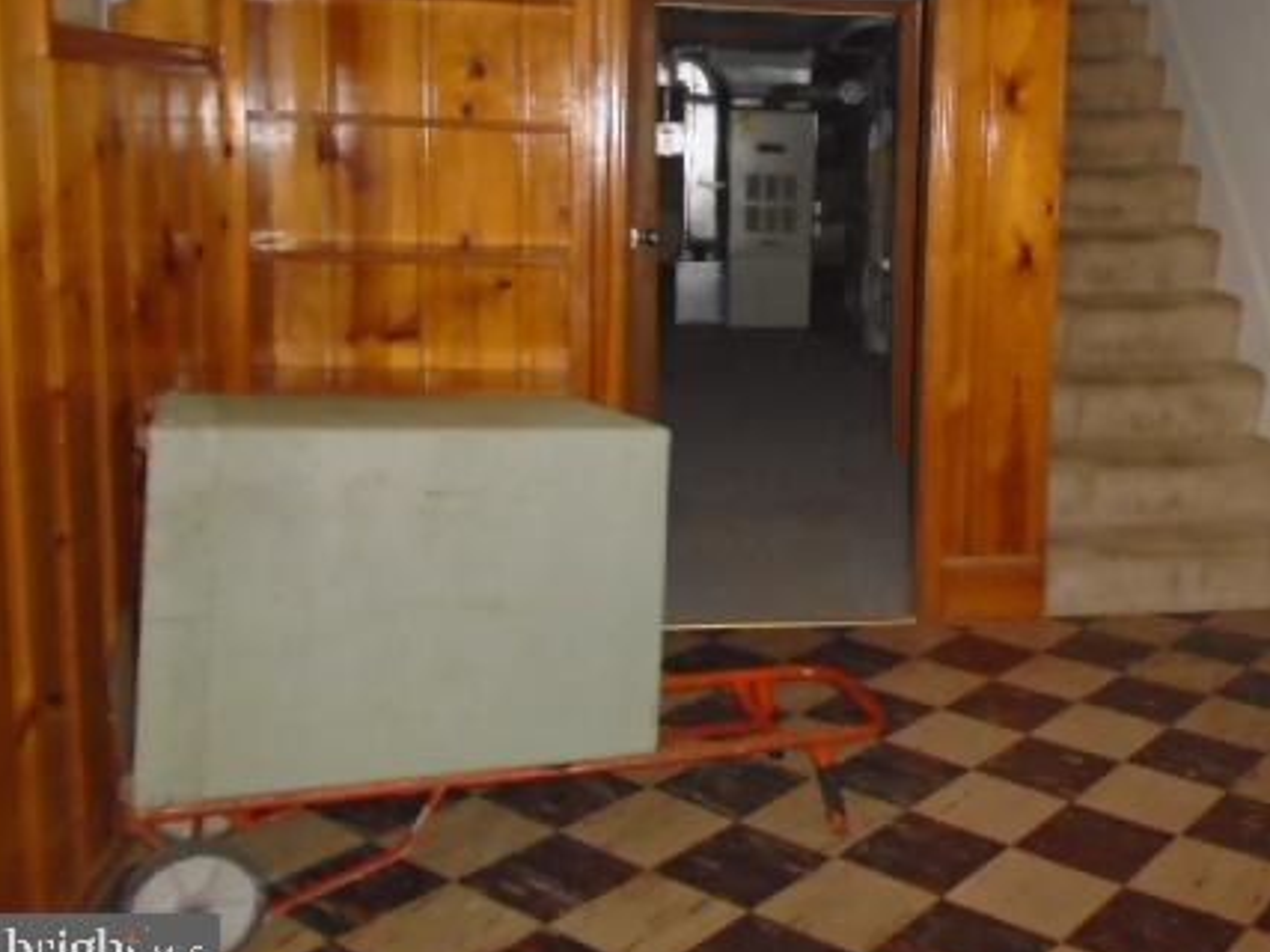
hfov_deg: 46.3
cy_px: 277
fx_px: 1430
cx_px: 940
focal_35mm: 39
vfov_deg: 36.2
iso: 640
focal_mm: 4.6
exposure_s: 1/30
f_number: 3.2
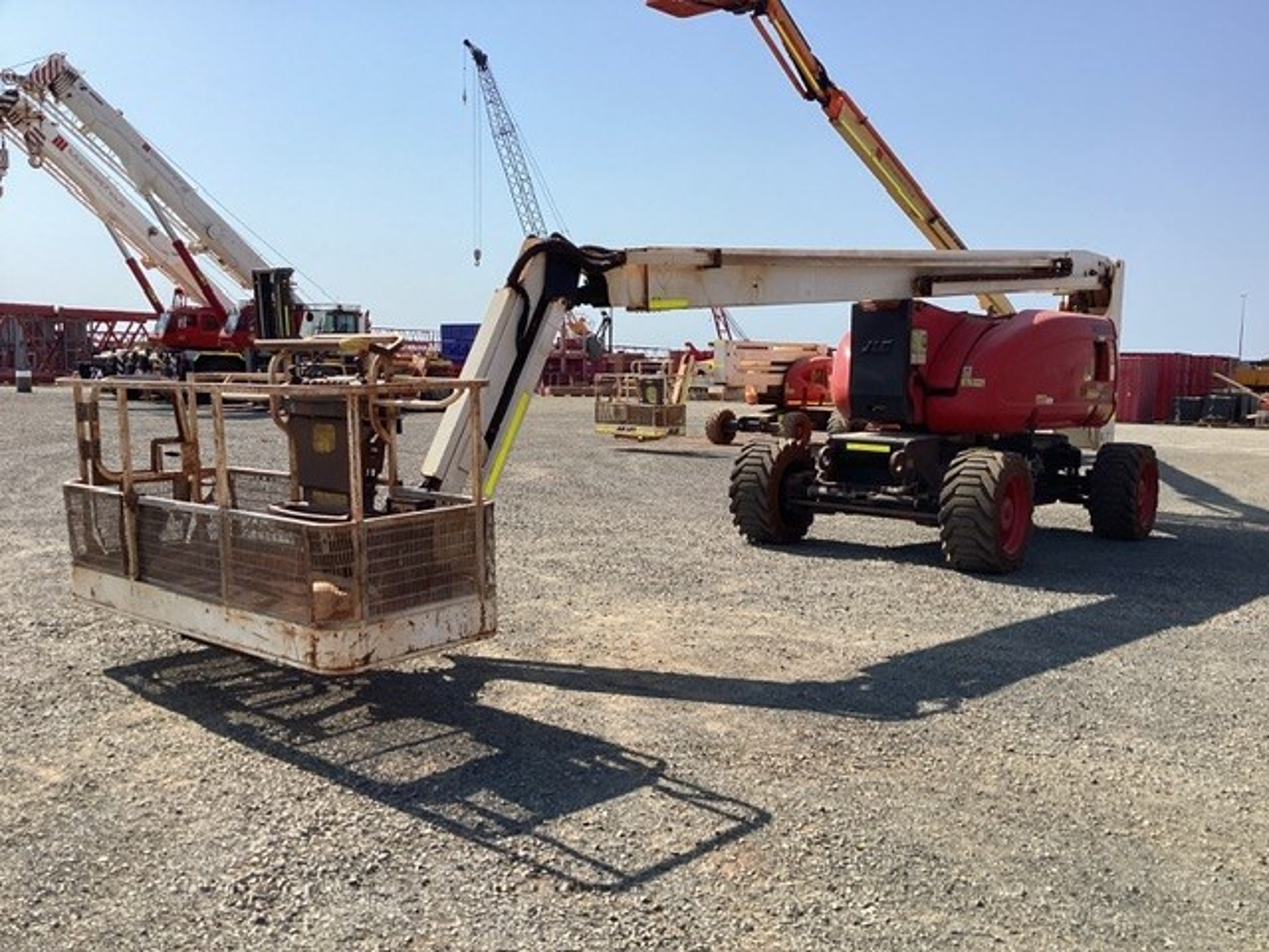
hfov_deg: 58.4
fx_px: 1136
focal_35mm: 31
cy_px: 476
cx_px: 634
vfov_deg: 45.4
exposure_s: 1/1812
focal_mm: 3.3
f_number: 2.4
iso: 25
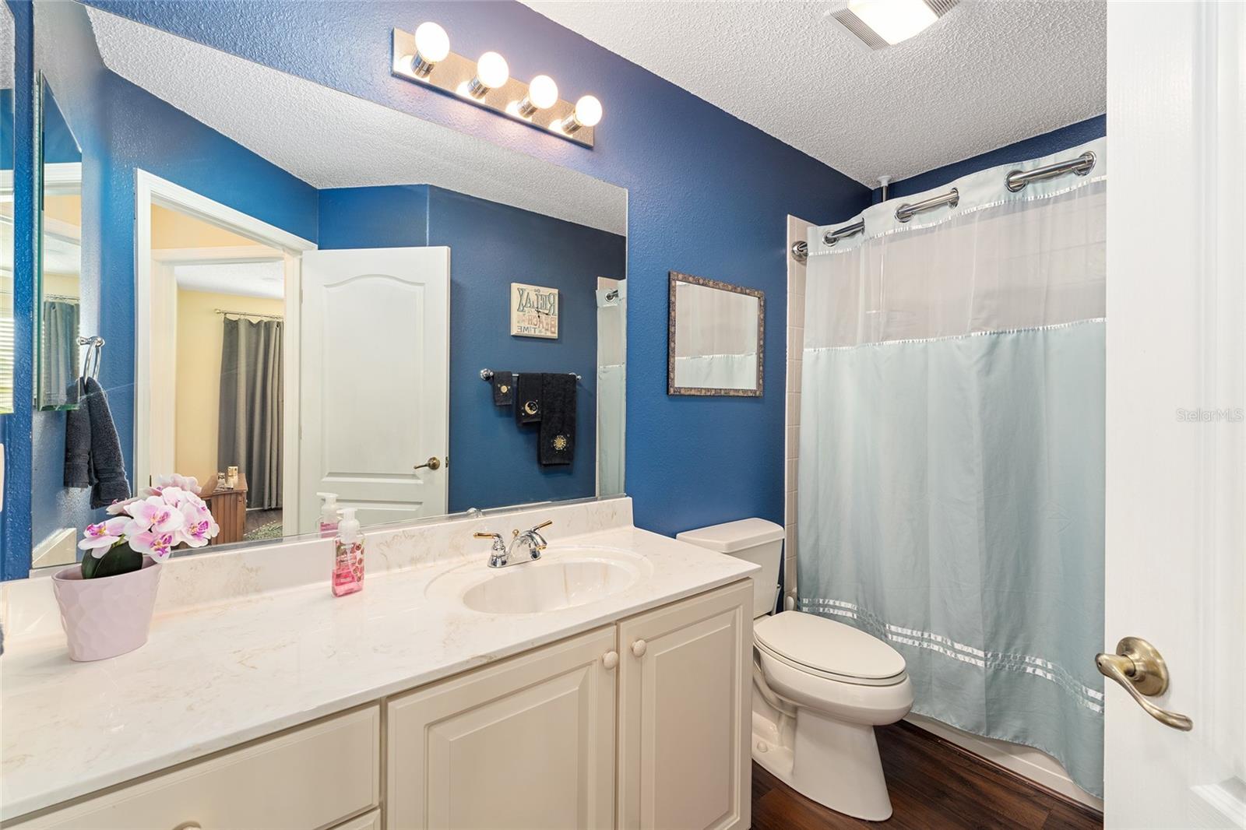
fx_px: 519
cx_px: 623
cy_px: 415
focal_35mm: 15
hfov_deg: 100.4
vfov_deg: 77.3
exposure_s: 1/3
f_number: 7.1
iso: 200
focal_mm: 15
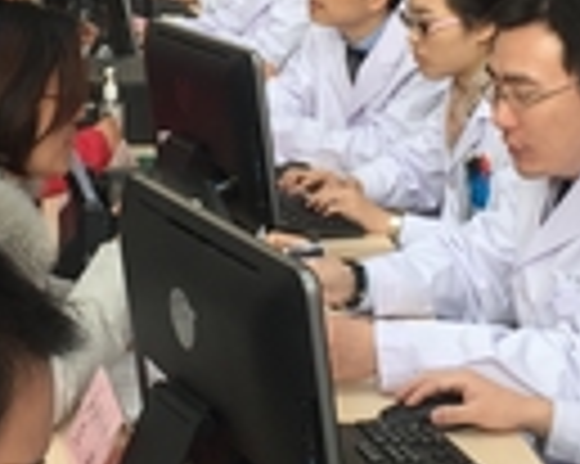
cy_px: 115
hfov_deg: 17.5
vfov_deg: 13.9
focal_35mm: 110
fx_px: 1887
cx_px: 256
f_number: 2.2
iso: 32
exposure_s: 1/104
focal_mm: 4.15
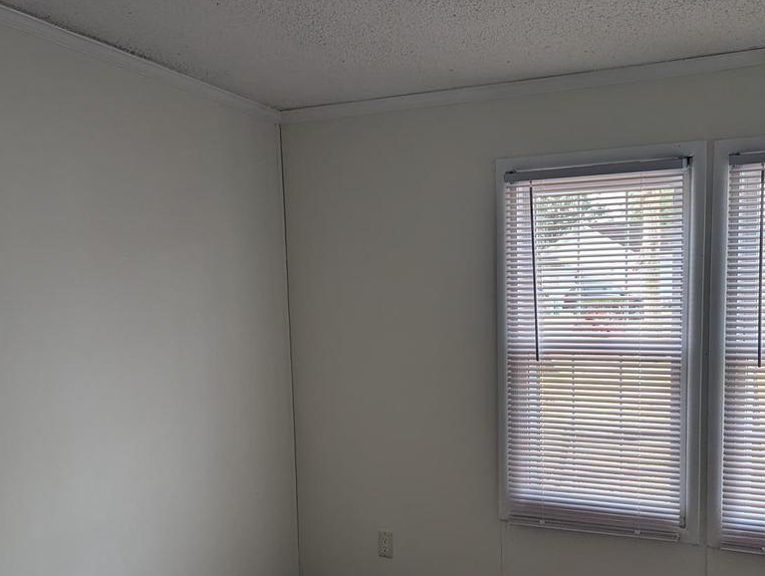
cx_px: 497
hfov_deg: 41.6
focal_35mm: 45
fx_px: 996
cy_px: 418
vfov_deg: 31.8
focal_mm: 6.81
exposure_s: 1/162
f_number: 1.85
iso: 51
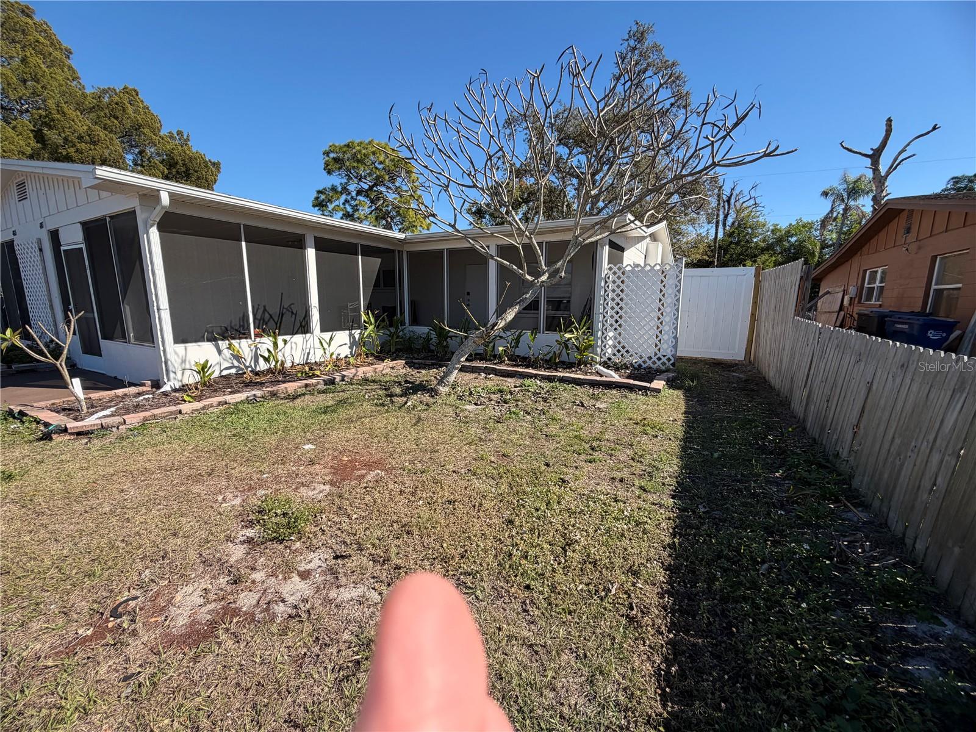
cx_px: 488
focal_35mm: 14
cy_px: 366
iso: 32
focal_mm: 2.22
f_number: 2.2
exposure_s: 1/770
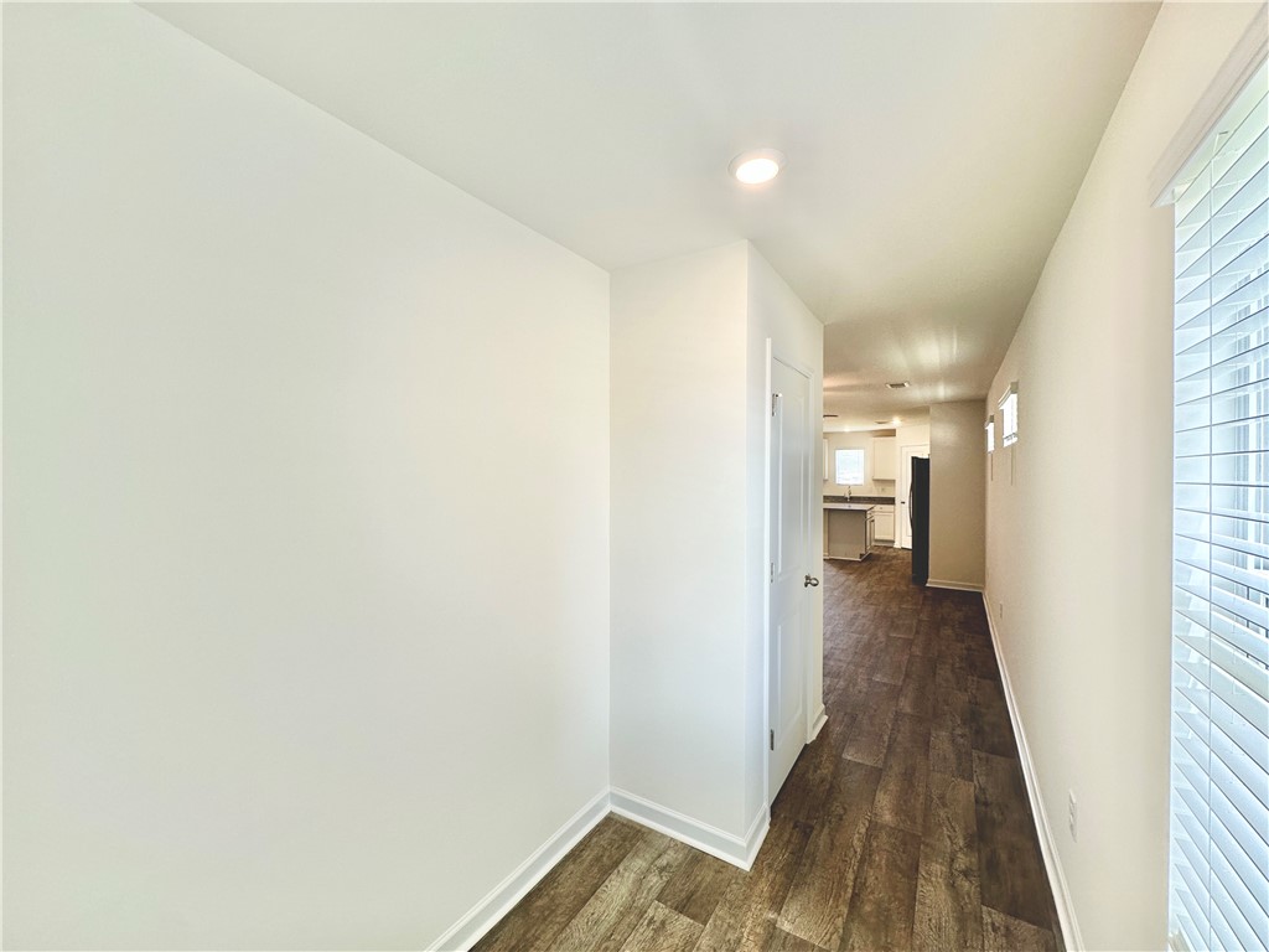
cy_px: 476
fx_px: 513
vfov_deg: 85.7
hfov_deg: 102.1
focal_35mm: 14
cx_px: 634
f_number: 2.2
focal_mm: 2.22
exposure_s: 1/120
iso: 64
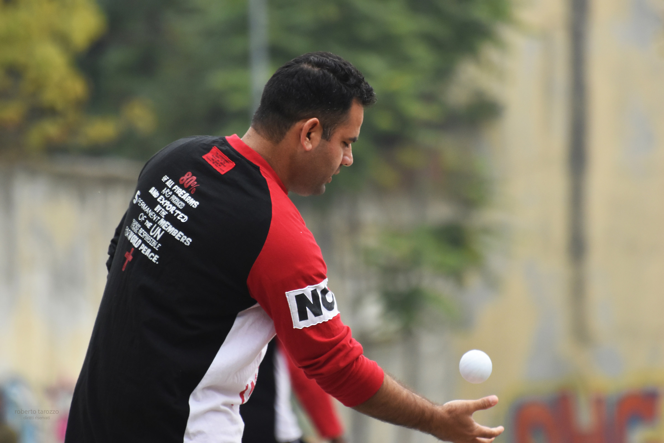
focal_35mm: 450
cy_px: 222
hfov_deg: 4.6
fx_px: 8299
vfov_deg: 3.1
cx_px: 332
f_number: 5.6
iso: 1000
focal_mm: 300
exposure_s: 1/500
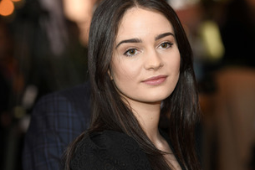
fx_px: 1310
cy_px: 106
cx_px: 154
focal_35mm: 185
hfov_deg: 11.1
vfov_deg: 7.4
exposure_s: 1/250
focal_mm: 125
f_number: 3.5
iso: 1250
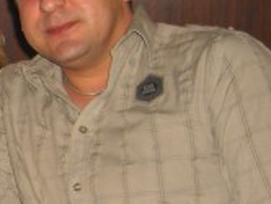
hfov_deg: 13.5
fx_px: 1074
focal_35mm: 137
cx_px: -136
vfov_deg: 10.8
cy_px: 150
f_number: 2.8
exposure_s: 1/60
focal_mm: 7.9
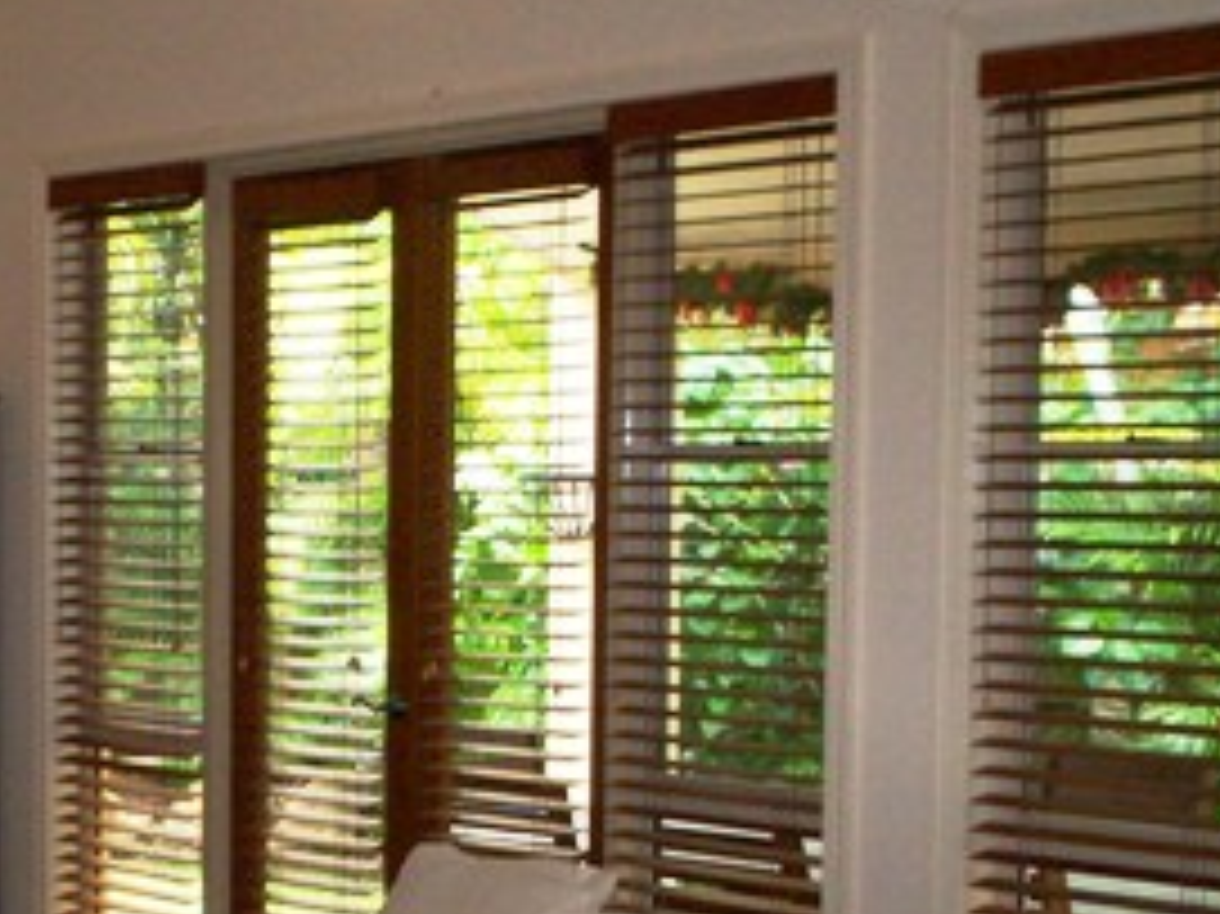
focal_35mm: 85
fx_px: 2994
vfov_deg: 17.2
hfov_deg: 22.1
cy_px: 698
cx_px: -9
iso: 140
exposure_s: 1/64
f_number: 4.5
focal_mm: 5.9
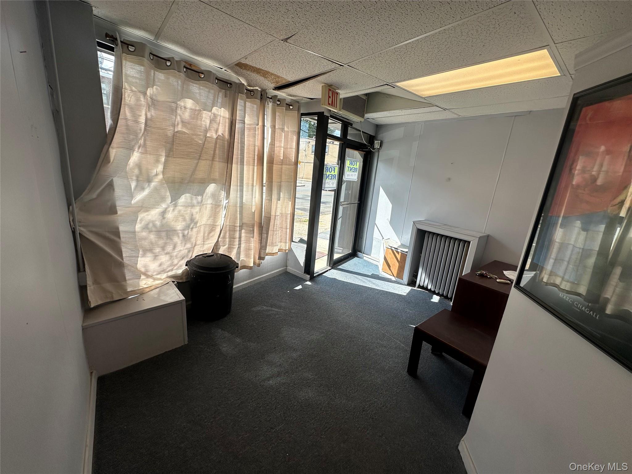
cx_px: 316
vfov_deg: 85.7
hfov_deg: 102.1
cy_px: 237
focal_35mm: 14
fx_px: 256
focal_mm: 2.22
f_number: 2.2
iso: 40
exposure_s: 1/581
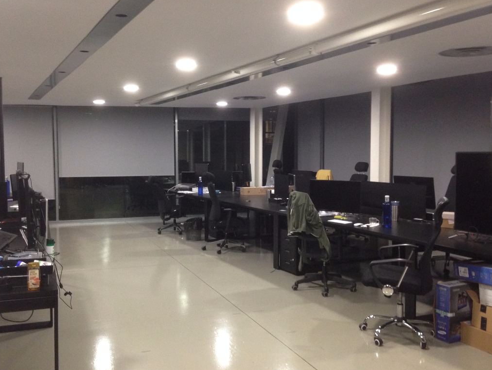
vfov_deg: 36.8
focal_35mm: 39
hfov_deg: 47.8
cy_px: 183
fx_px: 555
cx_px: 237
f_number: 2.4
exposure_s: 1/20
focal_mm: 4.12
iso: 250
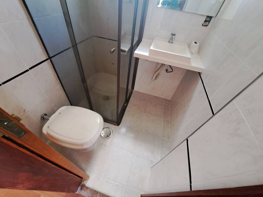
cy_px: 98
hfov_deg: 106.2
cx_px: 132
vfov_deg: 89.9
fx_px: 99
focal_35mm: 13
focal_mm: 1.74
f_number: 2.2
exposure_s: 1/24
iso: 250
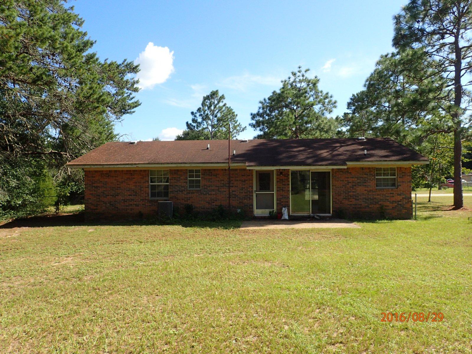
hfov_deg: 69.4
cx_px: 236
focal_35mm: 25
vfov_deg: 54.9
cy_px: 177
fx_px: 341
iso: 100
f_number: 2.8
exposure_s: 1/800
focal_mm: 4.5
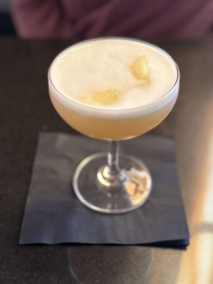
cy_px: 142
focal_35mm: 48
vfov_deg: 39.7
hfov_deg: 30.3
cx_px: 106
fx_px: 394
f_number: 1.78
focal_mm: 6.86
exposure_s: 1/60
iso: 200
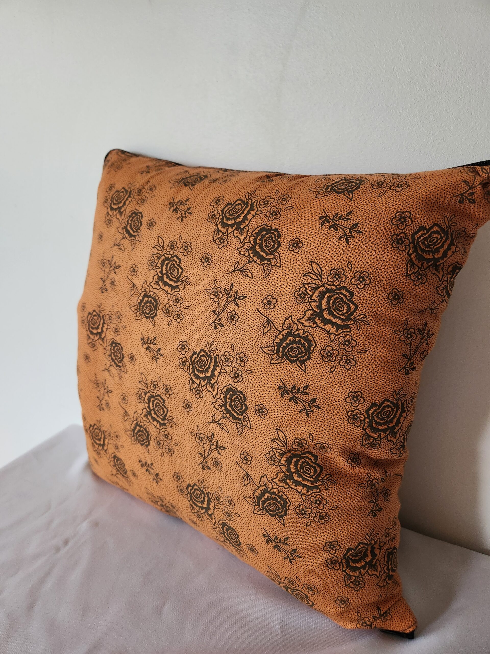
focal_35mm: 23
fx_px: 434
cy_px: 327
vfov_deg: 73.9
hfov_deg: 58.9
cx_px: 245
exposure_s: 1/100
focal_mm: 5.4
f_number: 1.8
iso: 500
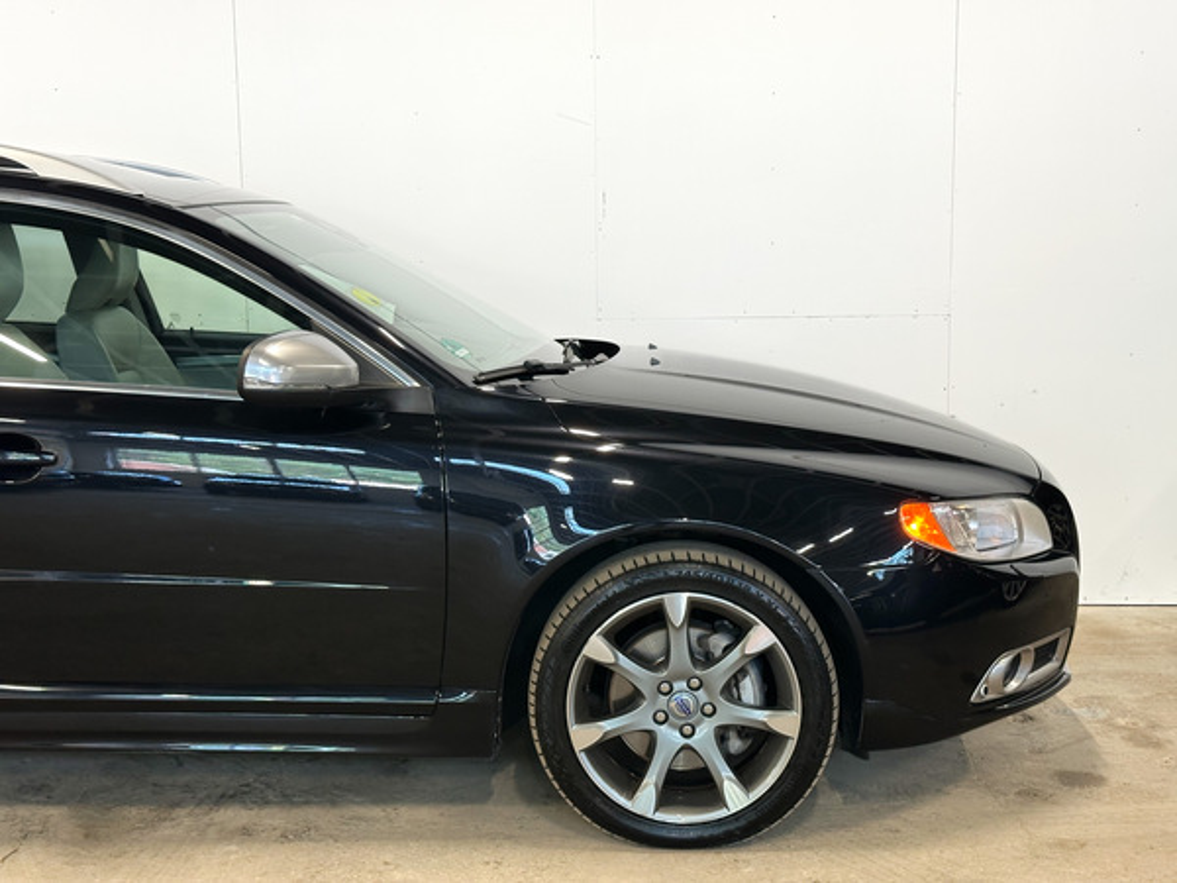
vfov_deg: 30.3
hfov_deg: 39.7
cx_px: 588
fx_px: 1632
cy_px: 442
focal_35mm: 48
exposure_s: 1/50
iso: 125
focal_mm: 6.86
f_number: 1.8
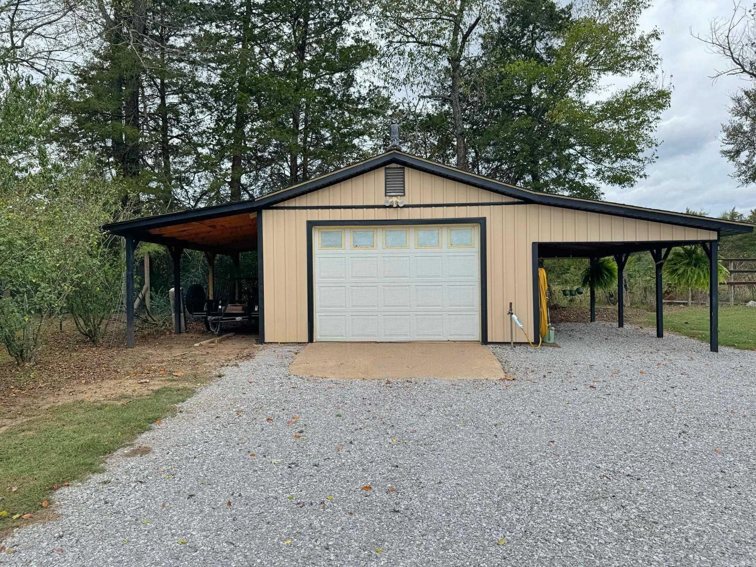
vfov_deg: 56.8
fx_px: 524
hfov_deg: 71.6
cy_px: 284
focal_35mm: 24
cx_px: 378
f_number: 1.78
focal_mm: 6.76
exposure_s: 1/1923
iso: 80
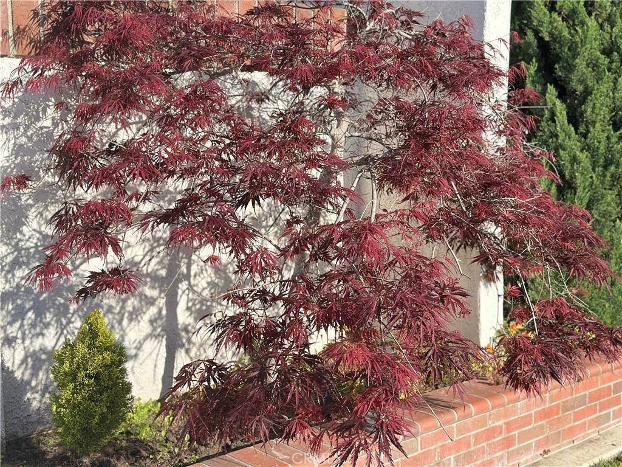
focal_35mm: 48
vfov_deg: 30.3
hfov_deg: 39.7
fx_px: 862
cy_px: 234
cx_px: 311
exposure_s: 1/3876
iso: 100
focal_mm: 6.86
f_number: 1.78
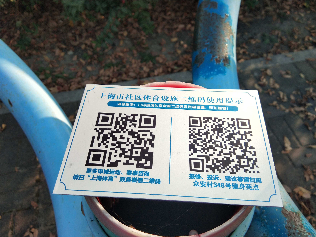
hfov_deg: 58.4
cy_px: 118
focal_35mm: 31
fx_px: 283
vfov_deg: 45.4
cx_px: 158
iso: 50
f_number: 2.2
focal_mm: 3.69
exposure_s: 1/272
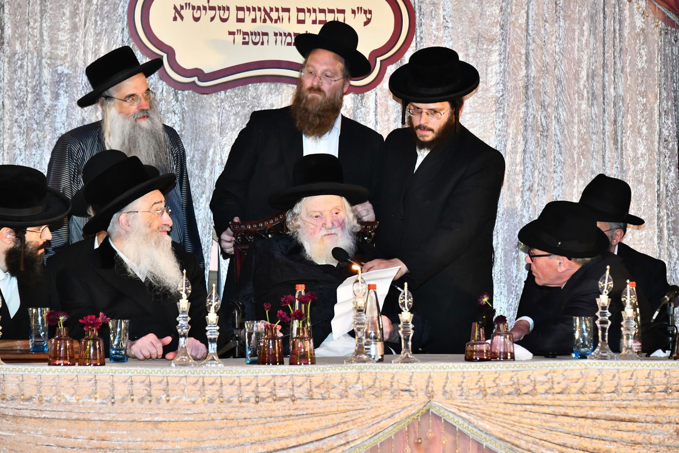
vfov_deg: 8.6
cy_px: 226
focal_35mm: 160
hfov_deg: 12.8
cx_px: 340
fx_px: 3017
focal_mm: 160
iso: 3200
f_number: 5.6
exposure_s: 1/80
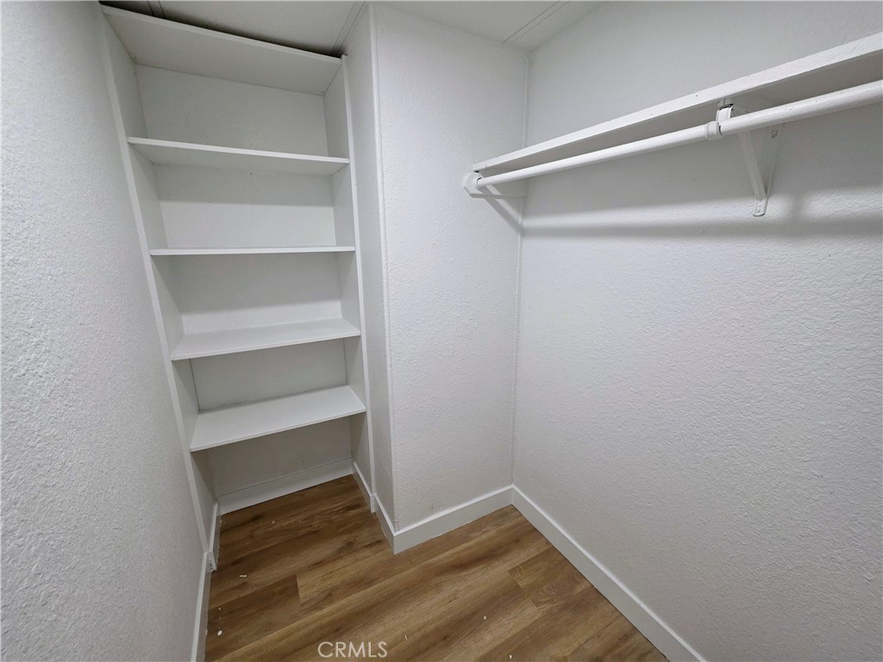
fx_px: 332
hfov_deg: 106.2
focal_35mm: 13
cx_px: 442
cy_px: 331
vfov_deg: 89.9
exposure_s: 1/120
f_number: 1.9
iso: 250
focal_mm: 2.2
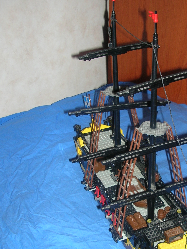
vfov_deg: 35.2
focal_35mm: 54
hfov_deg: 26.8
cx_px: 133
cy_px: 166
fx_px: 389
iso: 50
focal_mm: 5.8
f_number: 2.8
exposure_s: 1/60.1
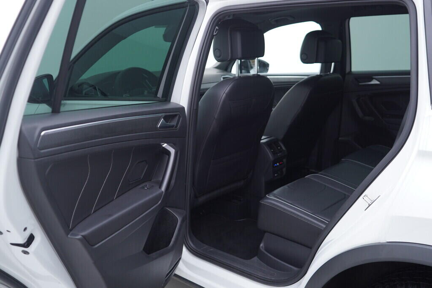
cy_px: 144
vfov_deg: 36.9
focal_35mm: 36
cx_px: 216
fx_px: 432
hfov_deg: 53.1
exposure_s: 1/40
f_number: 2.8
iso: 125
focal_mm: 24
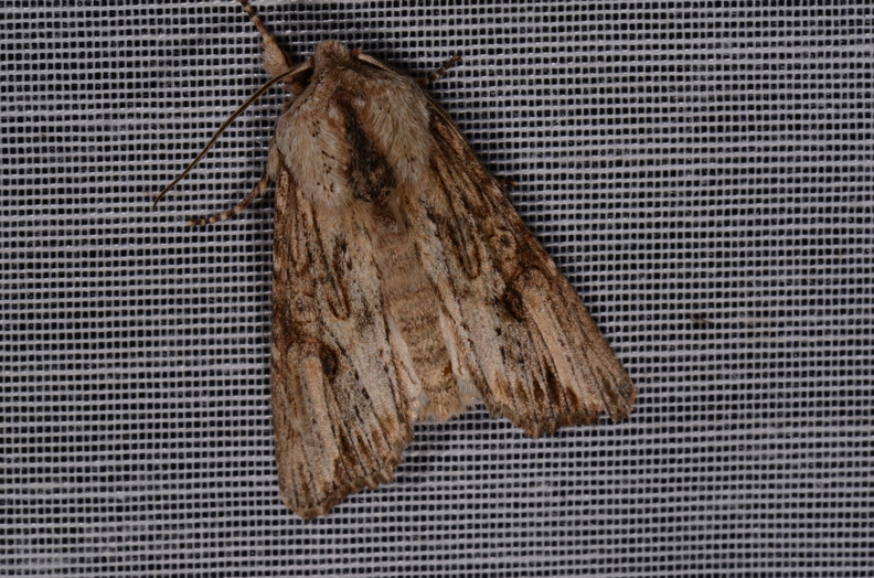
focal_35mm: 128
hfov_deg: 16.1
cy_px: 289
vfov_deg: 10.7
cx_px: 437
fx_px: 3088
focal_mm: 85
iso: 100
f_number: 32
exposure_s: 1/60
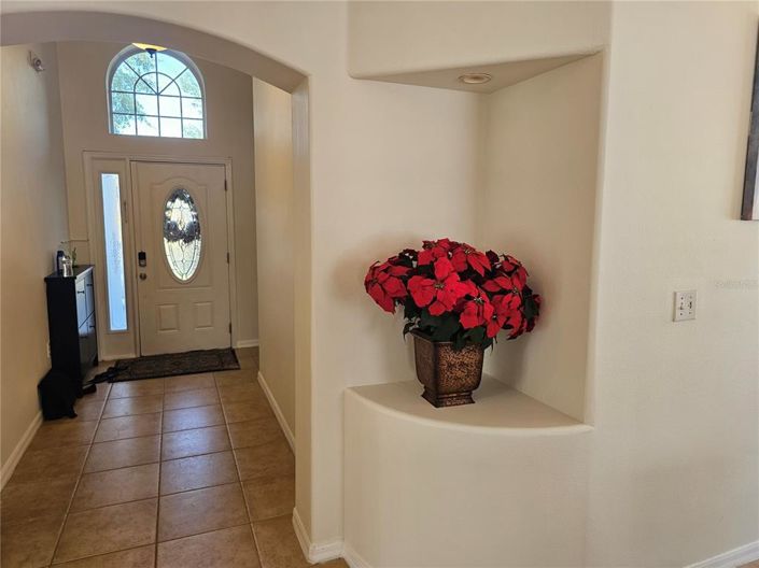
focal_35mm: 23
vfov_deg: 58.8
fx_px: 504
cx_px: 380
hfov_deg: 74.0
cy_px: 284
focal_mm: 6.3
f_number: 1.7
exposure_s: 1/120
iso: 100
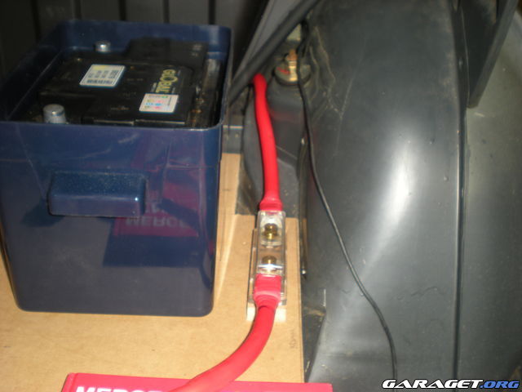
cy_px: 196
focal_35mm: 44
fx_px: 664
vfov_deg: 32.9
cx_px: 261
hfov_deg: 42.9
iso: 67
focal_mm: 7.4
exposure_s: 1/60
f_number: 3.5
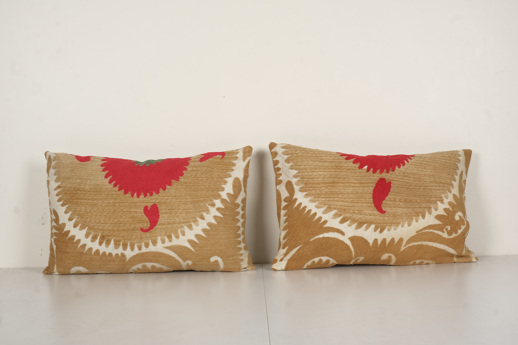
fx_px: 604
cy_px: 172
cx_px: 259
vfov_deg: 31.9
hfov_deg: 46.4
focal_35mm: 42
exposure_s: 1/160
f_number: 13
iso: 80
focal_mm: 27.7
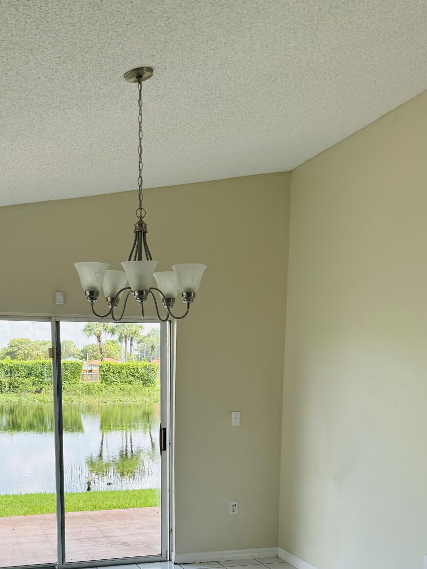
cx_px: 151
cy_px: 472
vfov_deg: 43.2
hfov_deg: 34.9
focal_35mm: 41
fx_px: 674
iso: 80
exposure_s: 1/390
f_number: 1.78
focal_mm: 6.76
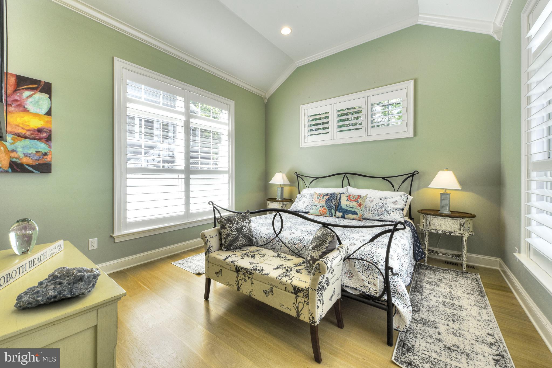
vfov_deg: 81.2
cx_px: 276
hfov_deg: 104.2
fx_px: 215
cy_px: 184
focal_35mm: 14
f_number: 22
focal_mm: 14
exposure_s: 1/8
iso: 200
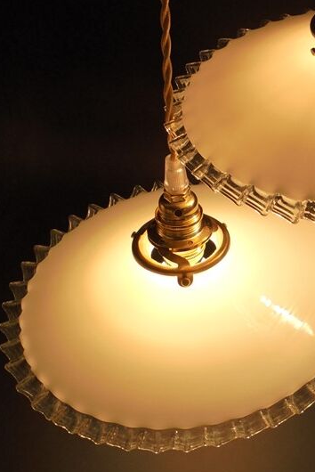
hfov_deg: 22.0
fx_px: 786
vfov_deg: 33.2
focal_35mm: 60
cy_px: 172
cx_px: 295
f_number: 4
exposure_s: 1/60
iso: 100
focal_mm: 6.1
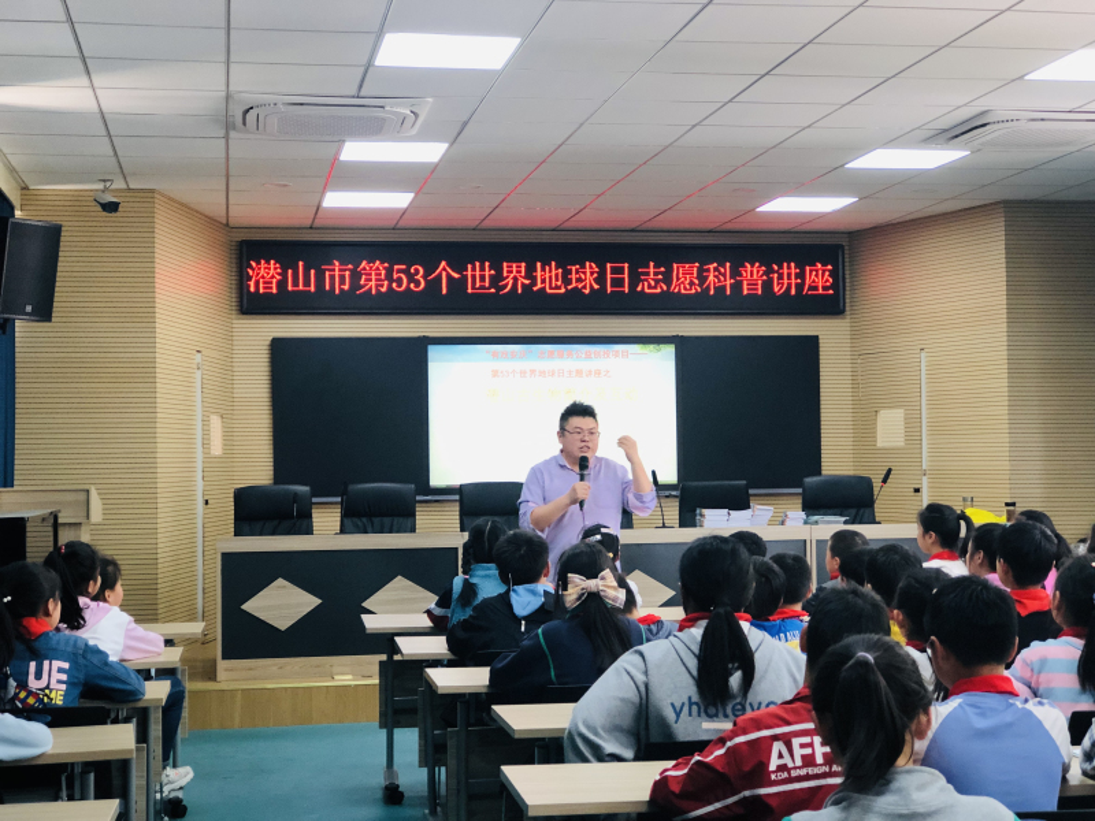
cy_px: 410
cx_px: 548
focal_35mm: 57
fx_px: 1803
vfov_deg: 25.7
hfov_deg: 33.8
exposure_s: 1/30
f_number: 2.8
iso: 100
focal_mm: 6.6
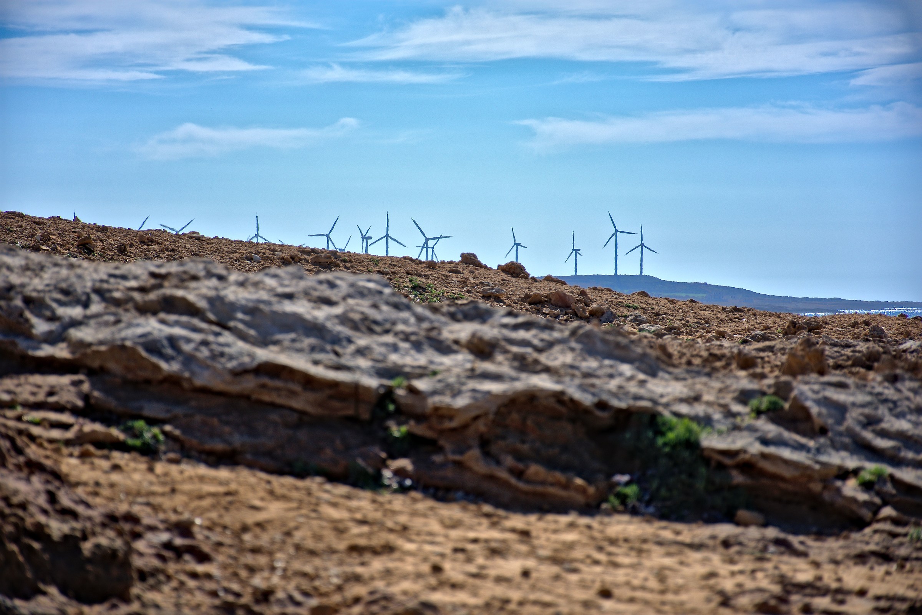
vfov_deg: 9.2
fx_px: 3843
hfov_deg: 13.7
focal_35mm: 150
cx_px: 461
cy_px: 308
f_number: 5.6
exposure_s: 1/800
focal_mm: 100
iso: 100
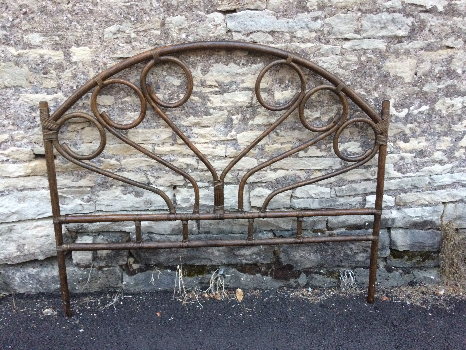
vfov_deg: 48.2
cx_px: 233
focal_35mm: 29
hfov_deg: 61.7
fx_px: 390
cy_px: 175
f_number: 2.2
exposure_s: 1/33
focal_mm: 4.15
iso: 320
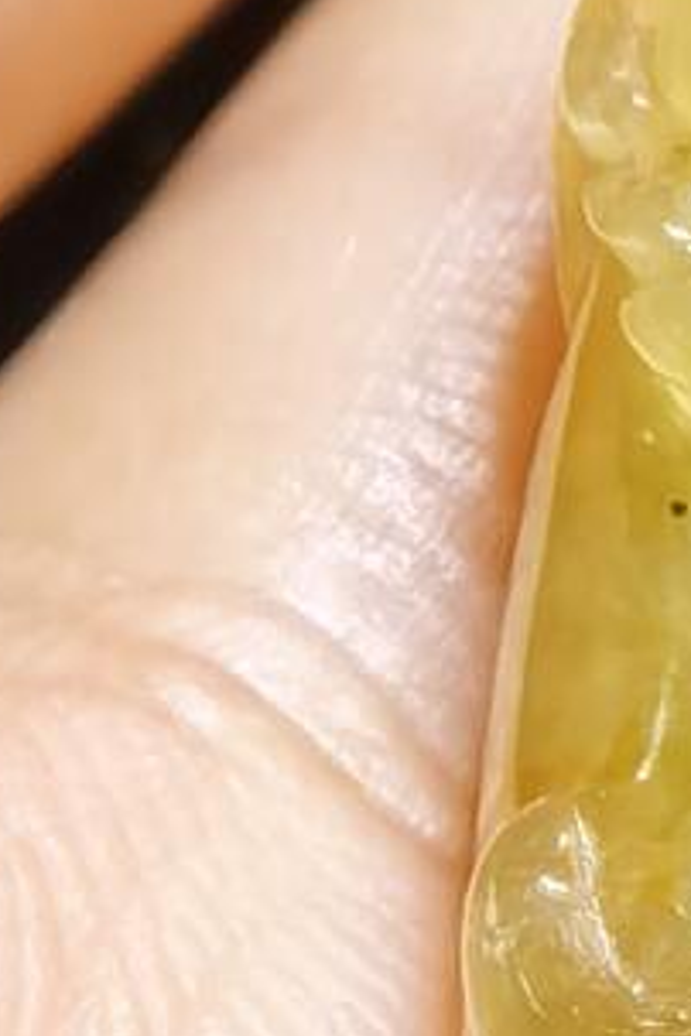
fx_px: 4808
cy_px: 1508
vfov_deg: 11.8
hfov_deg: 7.7
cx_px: 1546
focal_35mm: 167
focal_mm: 1.95
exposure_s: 1/129
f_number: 2.2
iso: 50
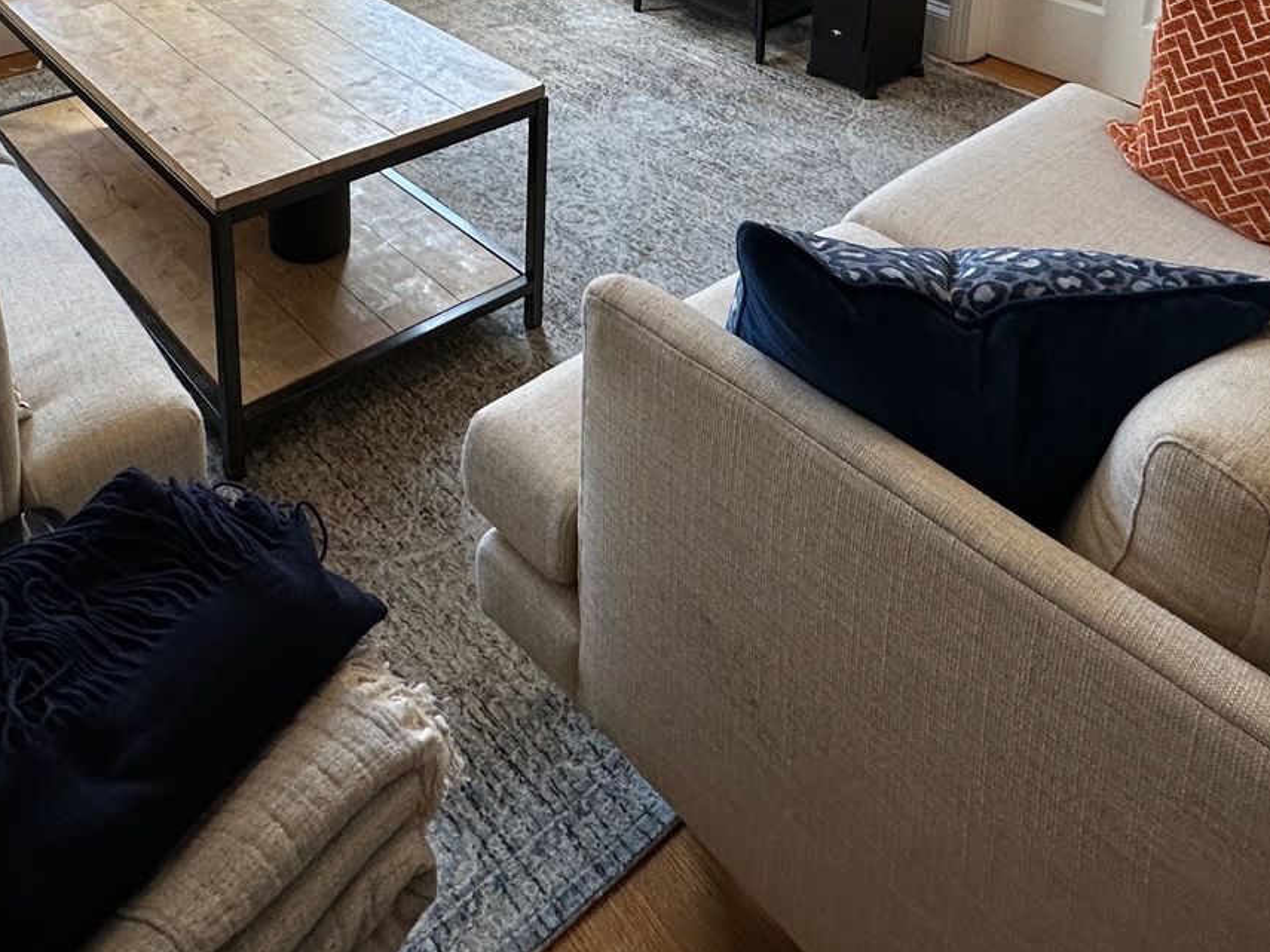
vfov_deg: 35.4
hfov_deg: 55.2
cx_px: 556
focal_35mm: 33
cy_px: -144
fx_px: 1211
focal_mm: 2.22
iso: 100
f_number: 2.2
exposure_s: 1/120
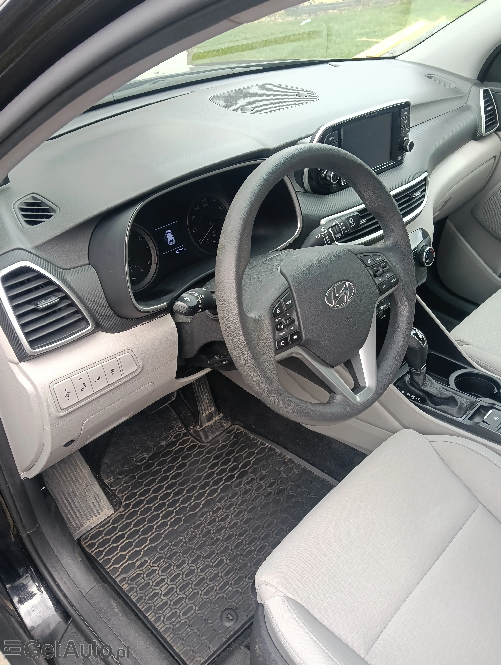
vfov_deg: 65.2
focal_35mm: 27
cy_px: 332
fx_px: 520
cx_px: 250
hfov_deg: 51.5
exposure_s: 1/50
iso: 64
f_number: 1.8
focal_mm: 3.98
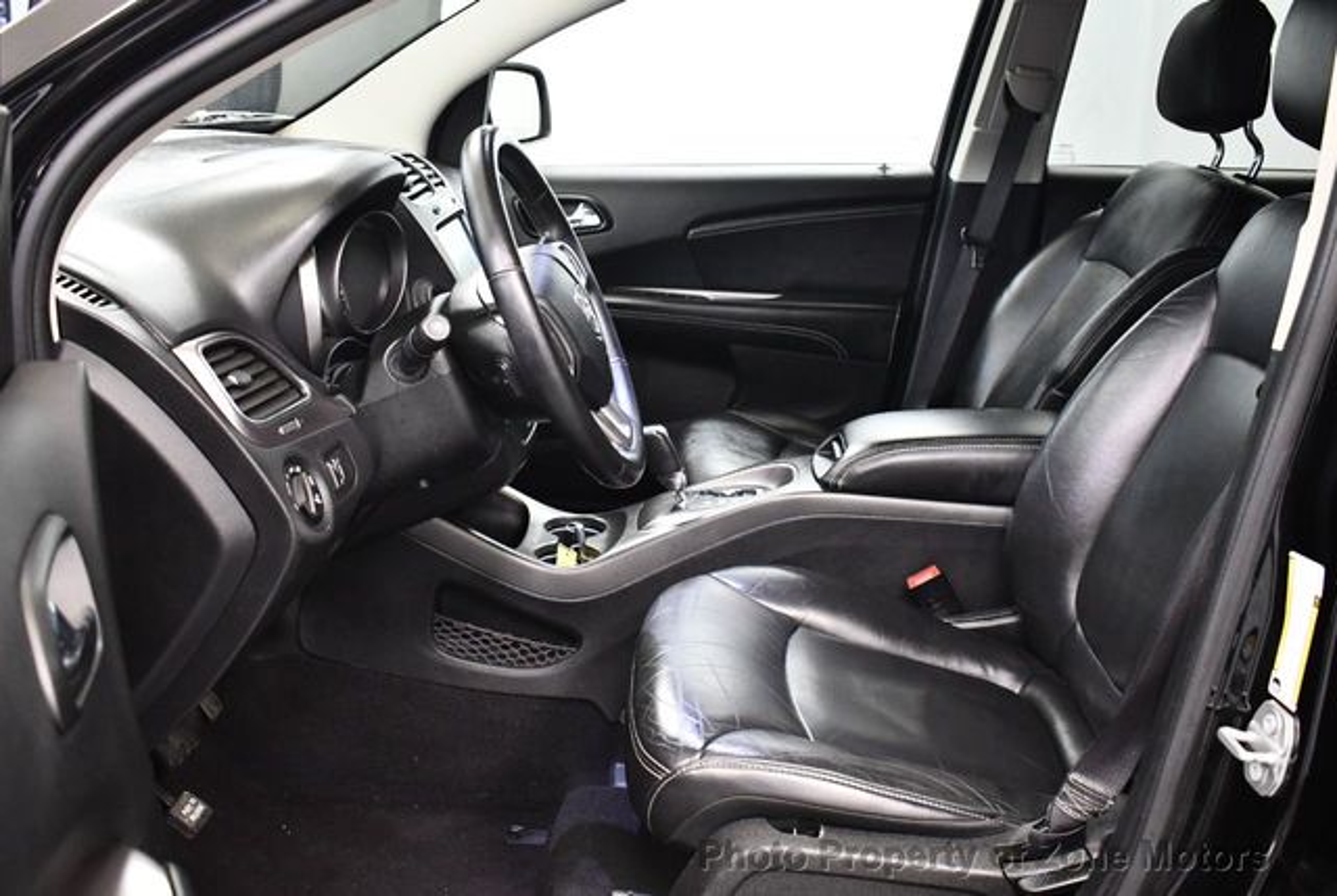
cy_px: 448
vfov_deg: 37.0
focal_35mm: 36
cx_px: 668
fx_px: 1339
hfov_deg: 53.1
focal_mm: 18
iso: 3200
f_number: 3.5
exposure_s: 1/60
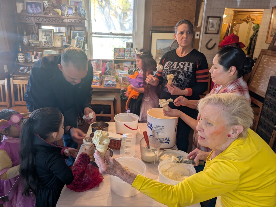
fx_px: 199
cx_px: 138
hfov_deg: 69.4
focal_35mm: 25
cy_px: 104
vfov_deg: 54.9
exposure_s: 1/120
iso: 224
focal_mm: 5.43
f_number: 1.89
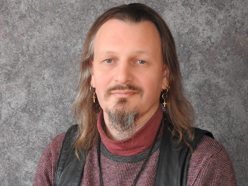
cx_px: 126
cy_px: 88
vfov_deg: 14.4
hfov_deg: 19.1
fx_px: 738
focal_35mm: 103
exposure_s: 1/2.5
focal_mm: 15.2
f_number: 4.5
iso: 800
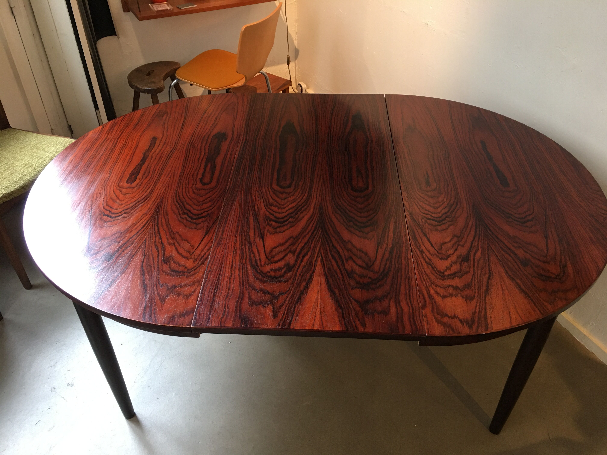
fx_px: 509
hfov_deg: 61.7
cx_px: 304
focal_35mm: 29
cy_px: 228
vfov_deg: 48.2
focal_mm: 4.15
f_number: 2.2
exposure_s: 1/17
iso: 64
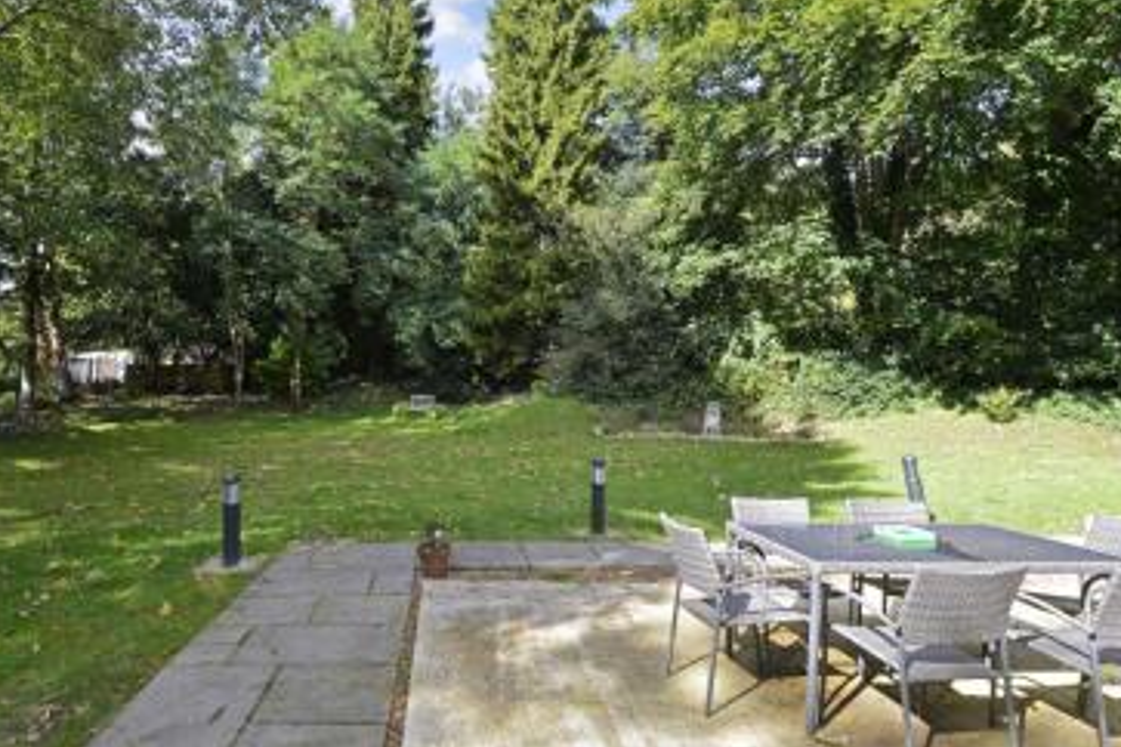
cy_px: 353
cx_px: 454
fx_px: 654
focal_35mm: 21
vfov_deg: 59.5
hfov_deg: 80.3
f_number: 14
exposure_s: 1/40
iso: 400
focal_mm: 16
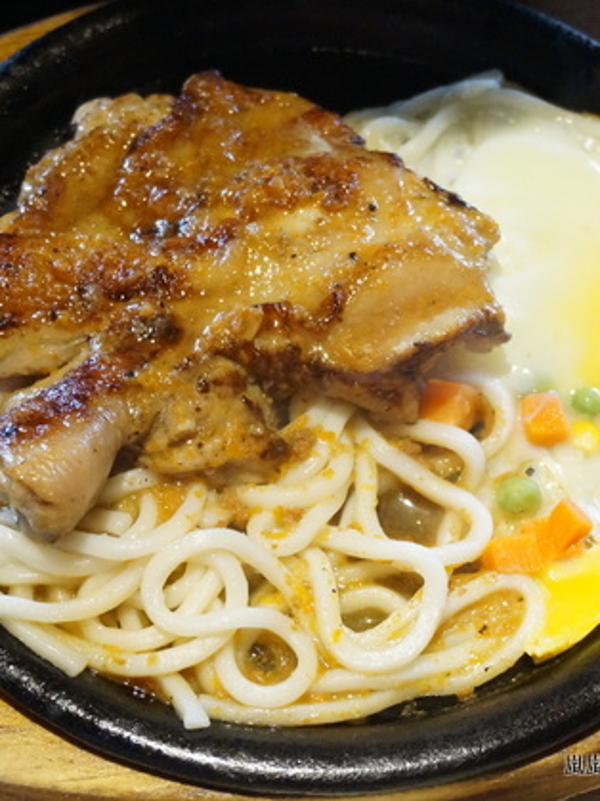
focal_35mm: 73
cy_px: 396
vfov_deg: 26.8
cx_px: 304
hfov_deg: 20.2
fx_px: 1682
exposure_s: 1/60
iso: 3200
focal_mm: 33
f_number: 5
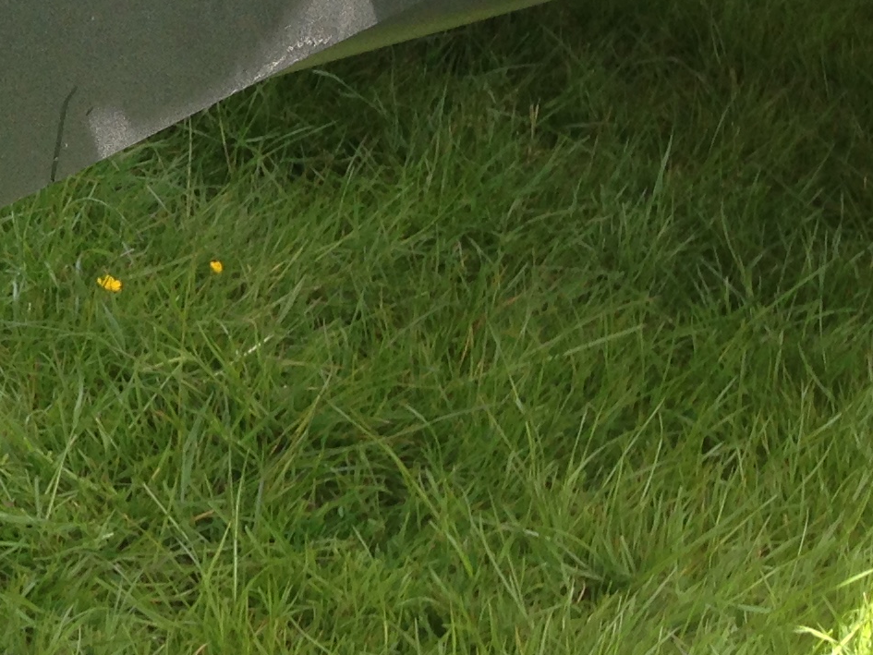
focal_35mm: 114
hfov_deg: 15.4
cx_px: -578
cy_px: 31
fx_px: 2875
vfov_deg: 12.9
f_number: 2.4
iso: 50
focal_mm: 4.12
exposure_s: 1/256
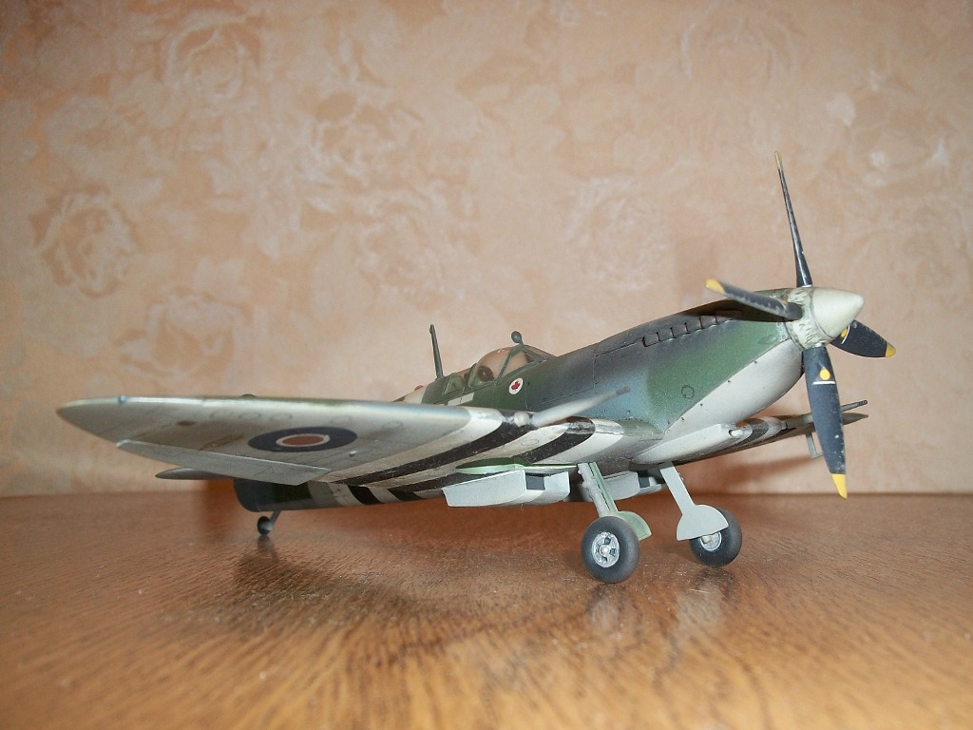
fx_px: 899
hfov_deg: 56.8
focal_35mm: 32
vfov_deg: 44.2
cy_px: 365
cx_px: 486
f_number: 2.9
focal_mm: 5.7
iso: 80
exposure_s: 1/30
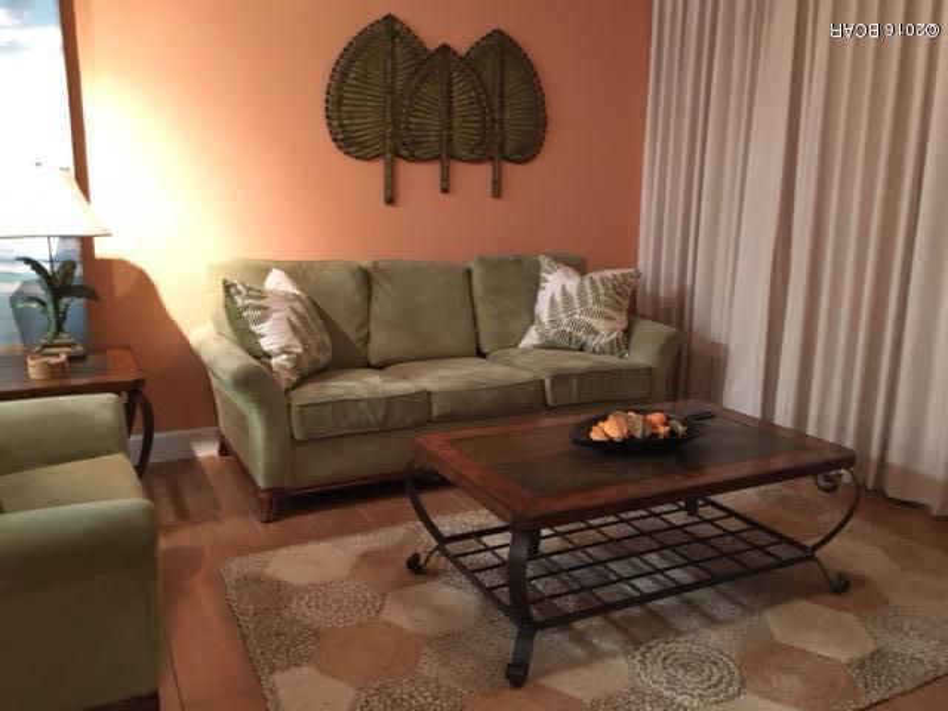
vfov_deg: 48.2
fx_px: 794
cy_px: 356
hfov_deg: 61.7
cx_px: 474
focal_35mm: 29
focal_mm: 4.15
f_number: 2.2
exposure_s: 1/15
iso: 500
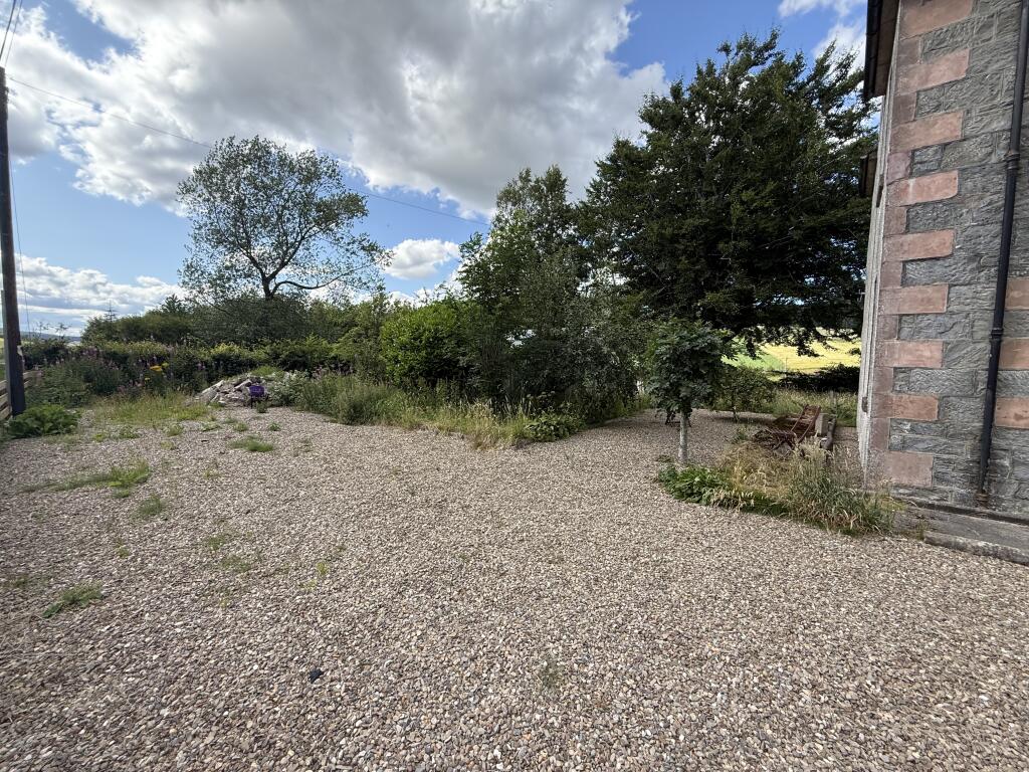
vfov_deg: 85.7
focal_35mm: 14
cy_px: 386
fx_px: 416
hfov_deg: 102.1
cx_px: 514
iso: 64
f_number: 2.2
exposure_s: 1/734
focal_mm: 2.22
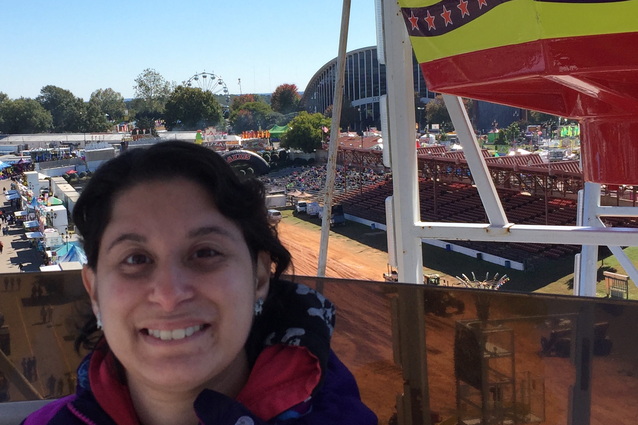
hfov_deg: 33.6
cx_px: 201
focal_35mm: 59
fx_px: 1045
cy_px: 191
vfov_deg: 23.0
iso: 32
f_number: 2.2
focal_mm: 4.15
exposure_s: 1/1464
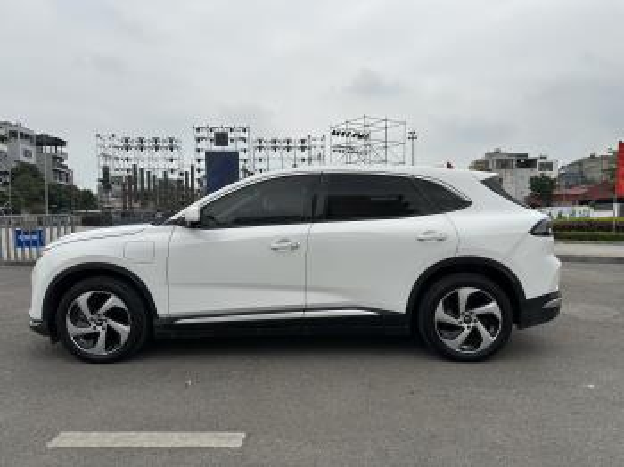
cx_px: 312
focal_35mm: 24
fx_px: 432
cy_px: 234
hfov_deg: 71.6
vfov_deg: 56.8
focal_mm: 6.86
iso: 80
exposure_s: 1/7042
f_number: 1.78
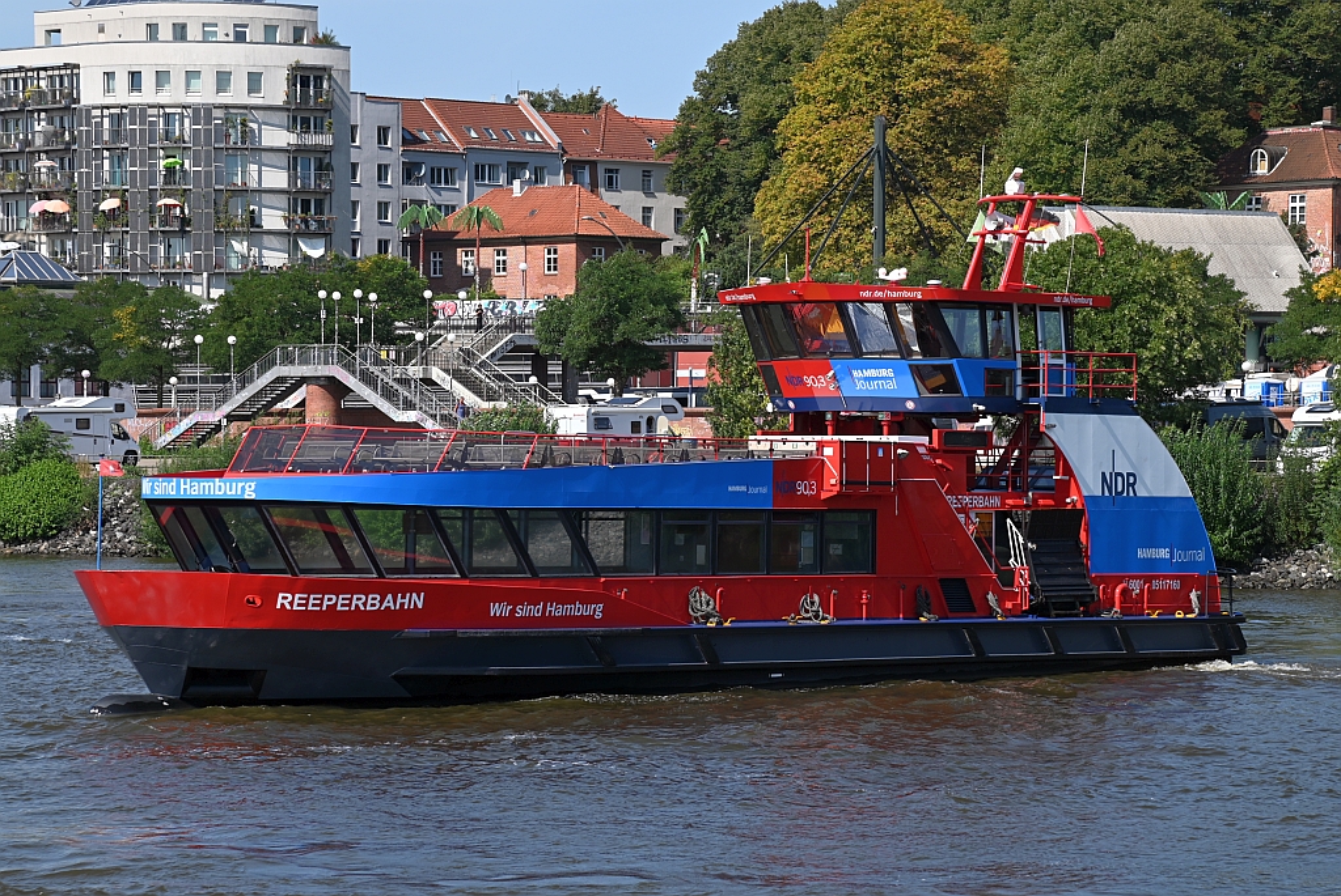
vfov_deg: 13.1
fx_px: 3915
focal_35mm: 105
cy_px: 448
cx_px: 670
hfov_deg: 19.4
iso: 100
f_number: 7.1
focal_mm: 105
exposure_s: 1/320
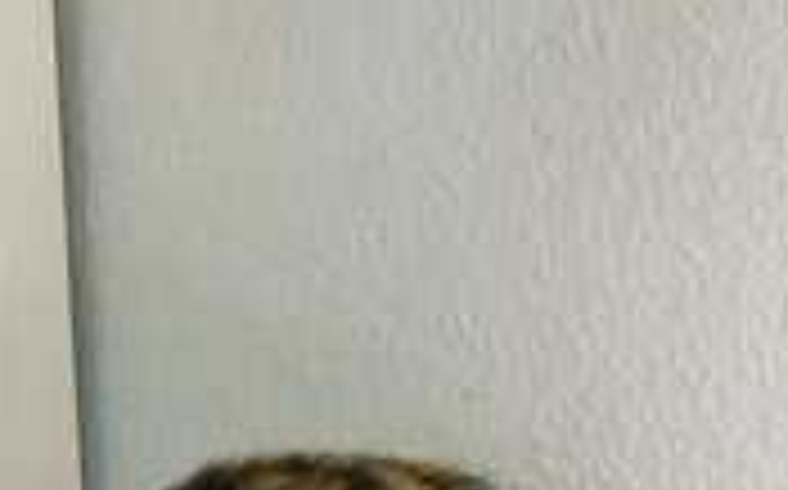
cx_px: 234
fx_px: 1352
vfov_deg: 19.0
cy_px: 638
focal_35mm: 63
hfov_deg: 32.1
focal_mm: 5.1
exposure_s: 1/100
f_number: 1.6
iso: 80
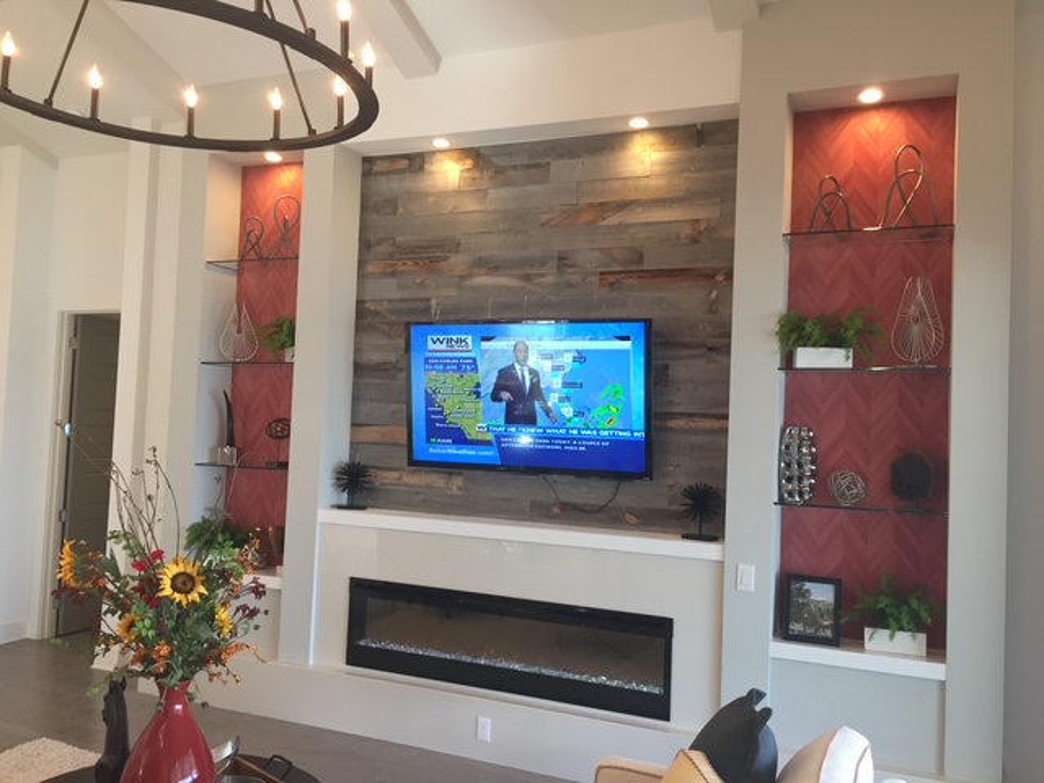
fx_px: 875
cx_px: 522
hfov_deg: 61.7
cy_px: 392
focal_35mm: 29
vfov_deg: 48.2
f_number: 2.2
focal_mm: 4.15
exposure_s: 1/30
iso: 40
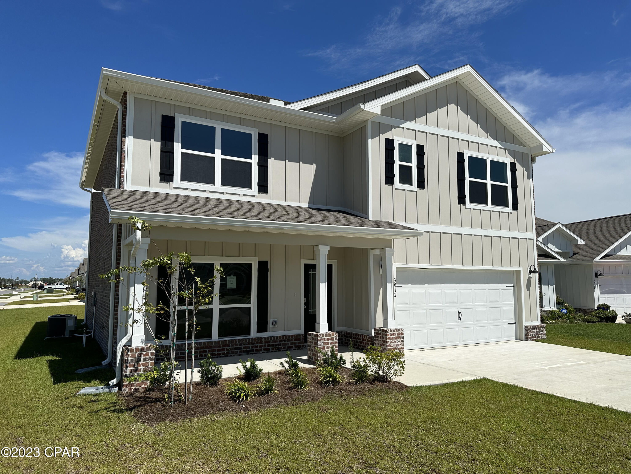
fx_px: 437
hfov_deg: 71.6
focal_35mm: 24
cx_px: 316
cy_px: 237
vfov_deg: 56.8
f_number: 1.78
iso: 80
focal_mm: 6.86
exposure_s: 1/8929
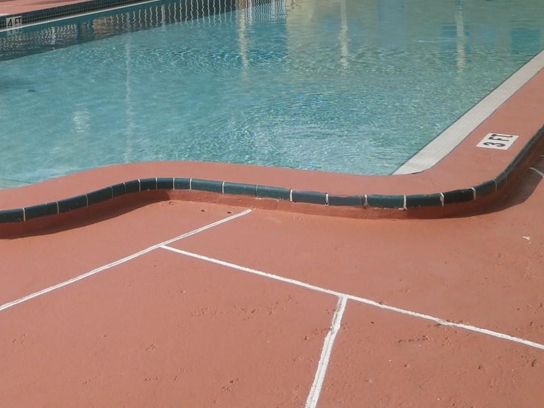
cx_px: 131
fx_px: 959
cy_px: 66
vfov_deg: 23.6
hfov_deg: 31.1
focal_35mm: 61
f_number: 8.3
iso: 100
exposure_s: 1/400
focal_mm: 5.5
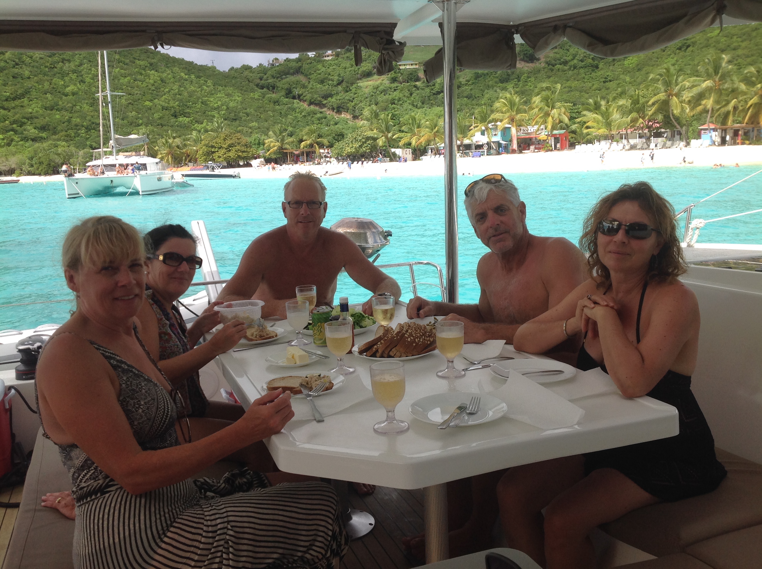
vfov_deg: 40.6
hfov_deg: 52.7
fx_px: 769
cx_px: 381
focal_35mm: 35
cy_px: 284
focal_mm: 4.28
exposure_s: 1/1314
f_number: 2.4
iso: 50
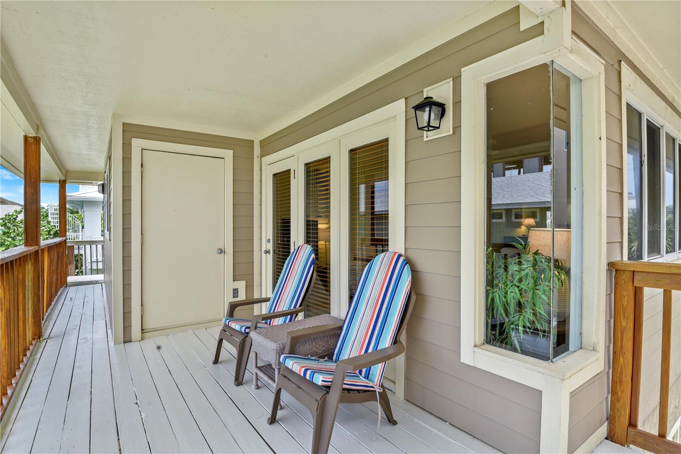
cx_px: 340
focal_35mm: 18
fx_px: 341
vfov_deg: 67.4
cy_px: 227
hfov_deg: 90.0
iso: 125
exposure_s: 1/10
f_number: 11
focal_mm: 18
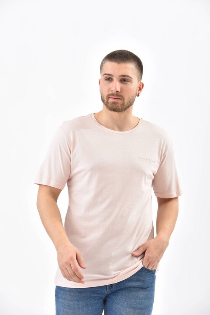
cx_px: 105
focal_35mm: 116
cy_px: 158
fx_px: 1015
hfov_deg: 11.8
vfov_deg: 17.6
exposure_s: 1/160
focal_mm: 116
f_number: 7.1
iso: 100
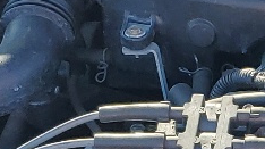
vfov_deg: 6.2
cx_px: 301
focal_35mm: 194
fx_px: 1362
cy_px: 206
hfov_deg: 11.0
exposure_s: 1/526
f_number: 1.5
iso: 50
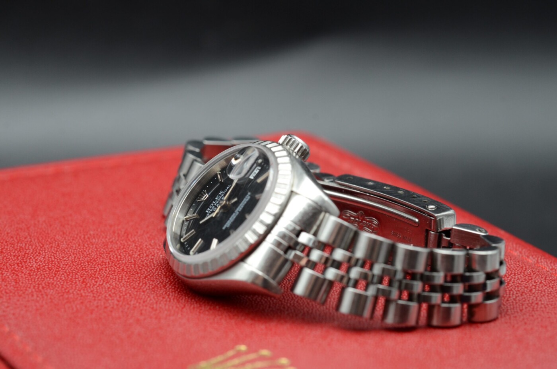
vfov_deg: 15.1
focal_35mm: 90
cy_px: 184
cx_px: 278
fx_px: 1390
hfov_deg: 22.7
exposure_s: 1/40
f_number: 8
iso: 500
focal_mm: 60
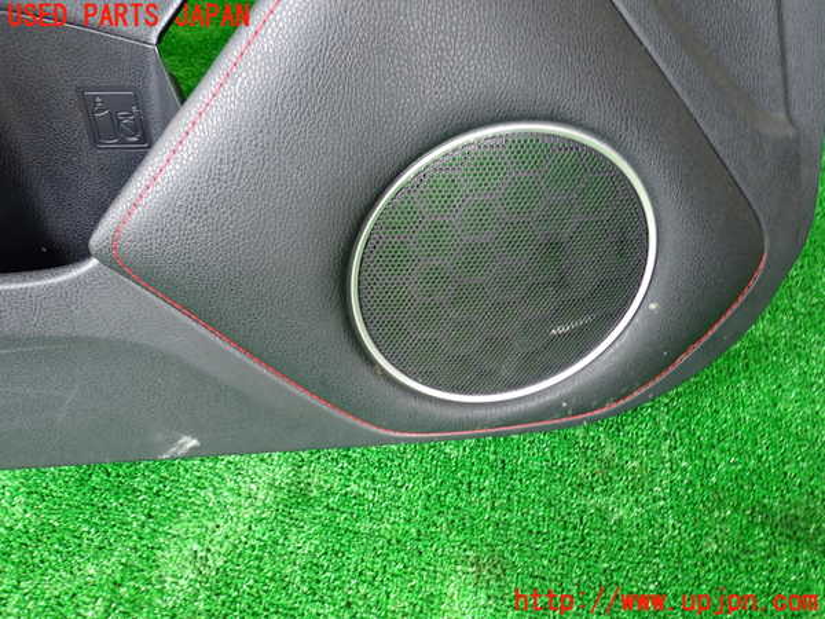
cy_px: 310
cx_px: 412
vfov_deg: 46.8
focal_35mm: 30
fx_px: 715
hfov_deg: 60.0
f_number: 2.3
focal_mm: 5.4
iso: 200
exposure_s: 1/30
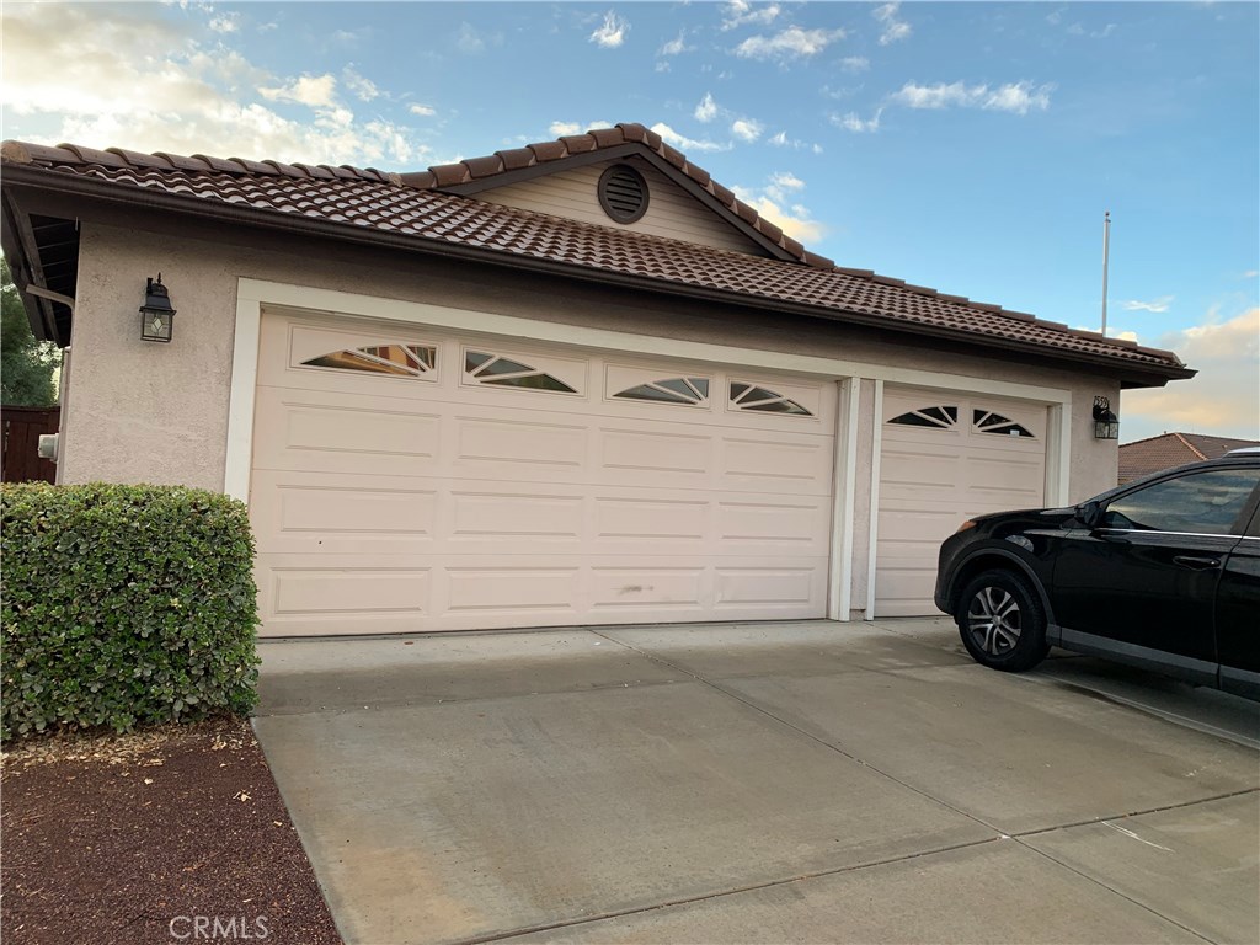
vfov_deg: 53.1
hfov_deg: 67.3
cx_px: 630
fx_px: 946
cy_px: 472
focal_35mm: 26
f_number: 1.8
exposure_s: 1/212
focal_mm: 4.25
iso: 25
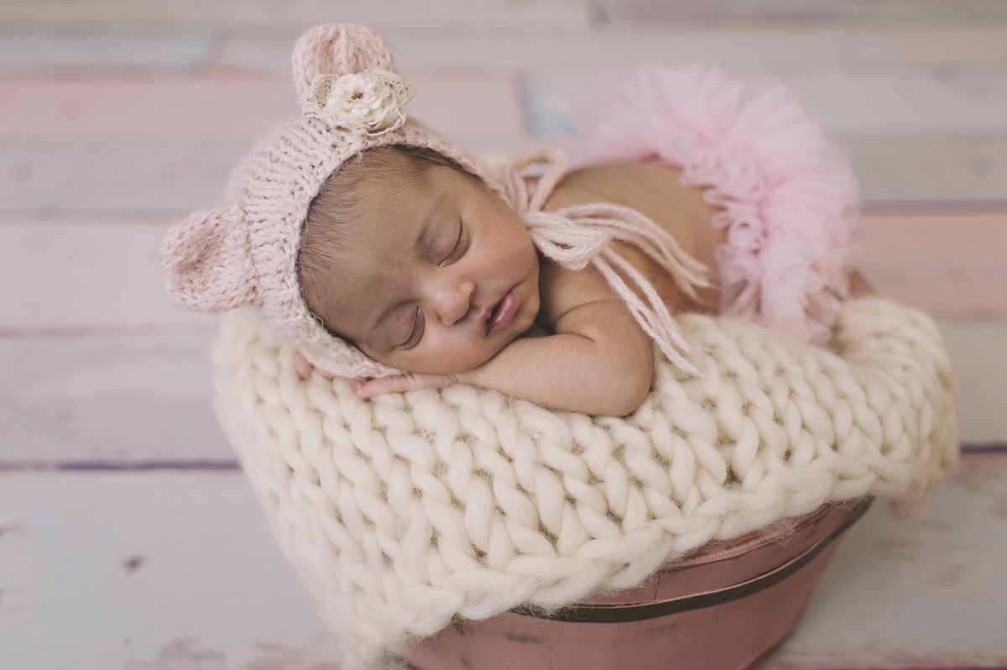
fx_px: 978
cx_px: 504
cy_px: 335
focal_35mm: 35
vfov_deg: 37.8
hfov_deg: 54.5
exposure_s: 1/200
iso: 400
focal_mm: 35
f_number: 2.8
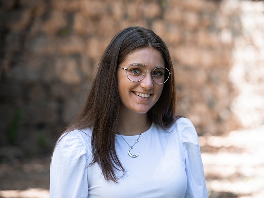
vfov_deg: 12.9
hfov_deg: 17.1
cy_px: 98
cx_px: 143
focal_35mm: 115
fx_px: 877
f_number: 2.8
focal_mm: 105
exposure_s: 1/400
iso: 400
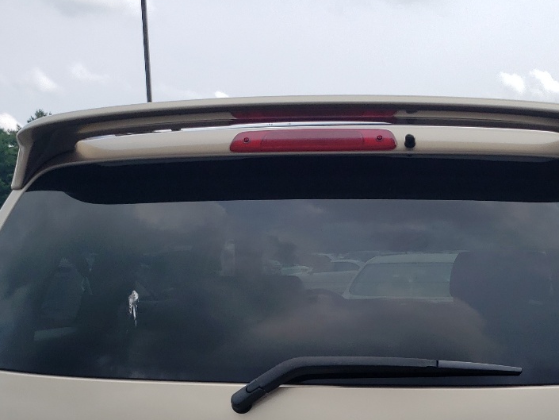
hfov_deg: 32.6
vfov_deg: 23.4
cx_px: 329
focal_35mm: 59
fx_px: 953
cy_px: 453
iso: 50
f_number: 1.5
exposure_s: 1/3333
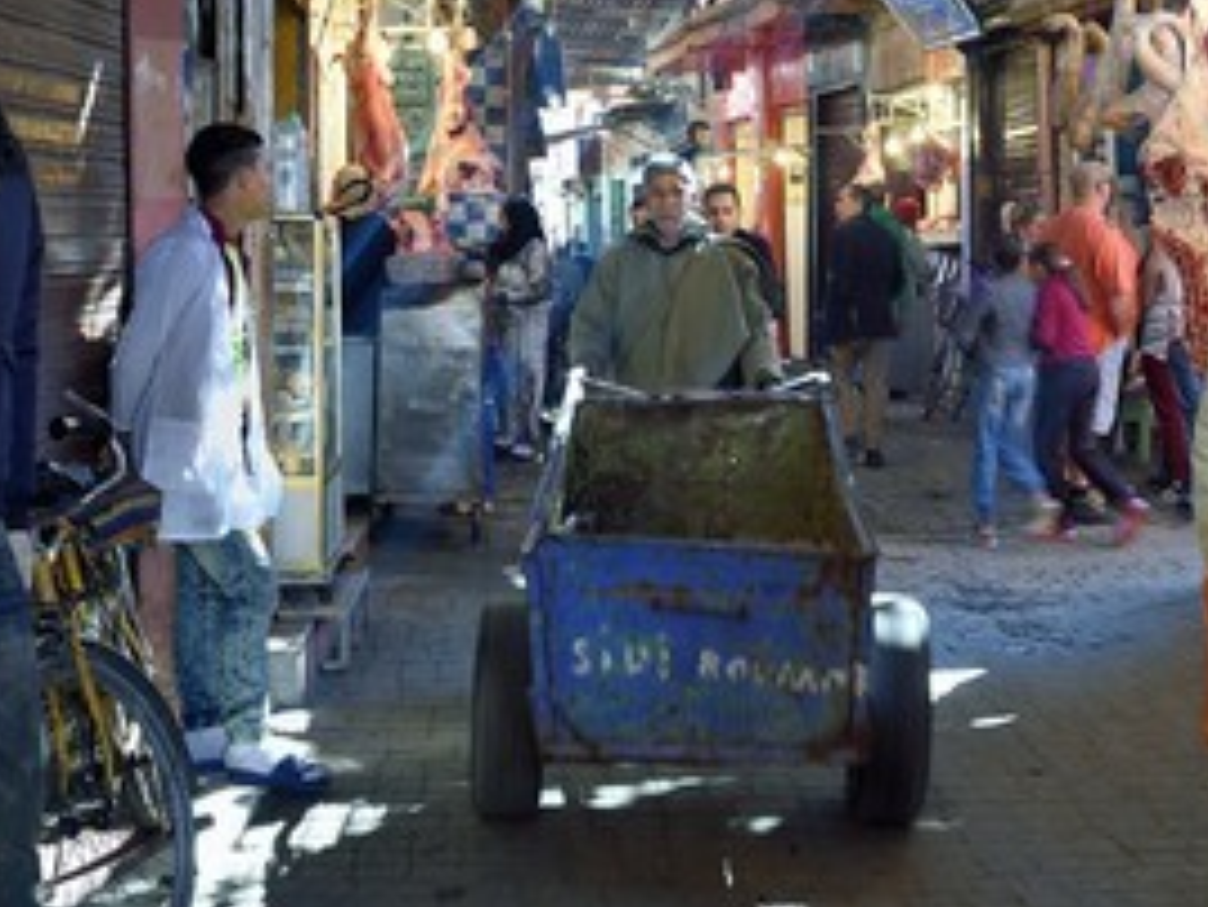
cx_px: 799
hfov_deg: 30.5
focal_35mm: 63
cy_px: 319
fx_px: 2200
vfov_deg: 23.2
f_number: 6.3
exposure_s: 1/20
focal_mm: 42
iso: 400
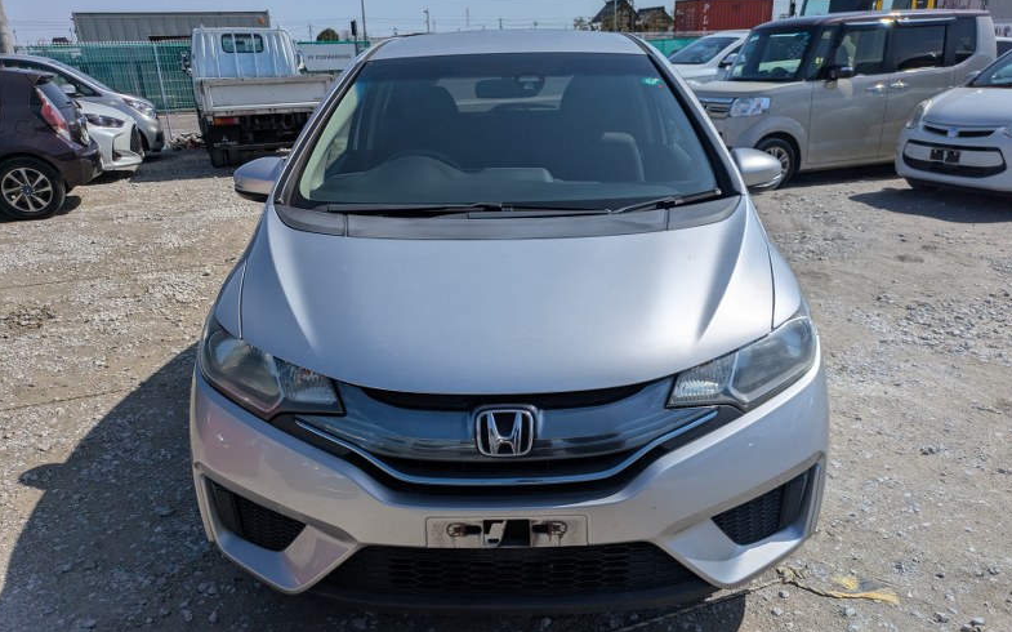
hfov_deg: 68.4
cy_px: 341
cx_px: 511
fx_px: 744
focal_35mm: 27
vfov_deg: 45.9
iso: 48
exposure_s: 1/10101
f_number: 1.89
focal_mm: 5.43
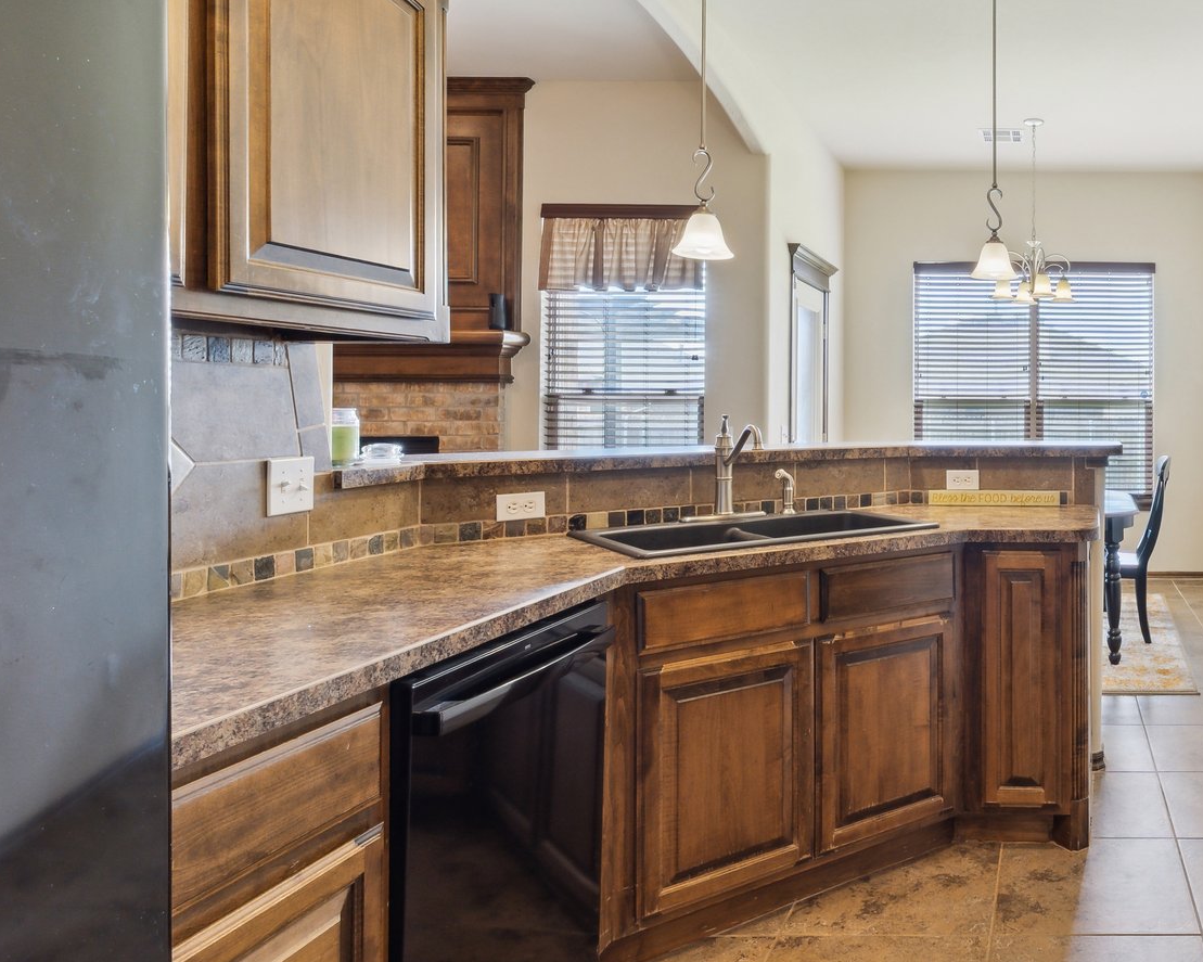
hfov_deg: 57.3
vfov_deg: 54.8
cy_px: 427
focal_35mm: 26
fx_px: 926
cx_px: 1071
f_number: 8
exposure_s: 1/15
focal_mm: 10
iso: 400
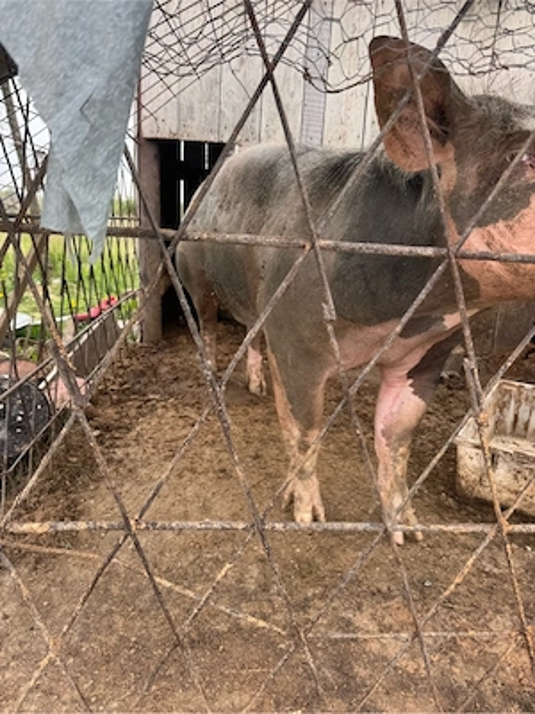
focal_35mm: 24
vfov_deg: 71.6
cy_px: 357
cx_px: 268
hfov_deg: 56.8
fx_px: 495
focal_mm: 6.76
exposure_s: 1/604
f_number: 1.78
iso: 80
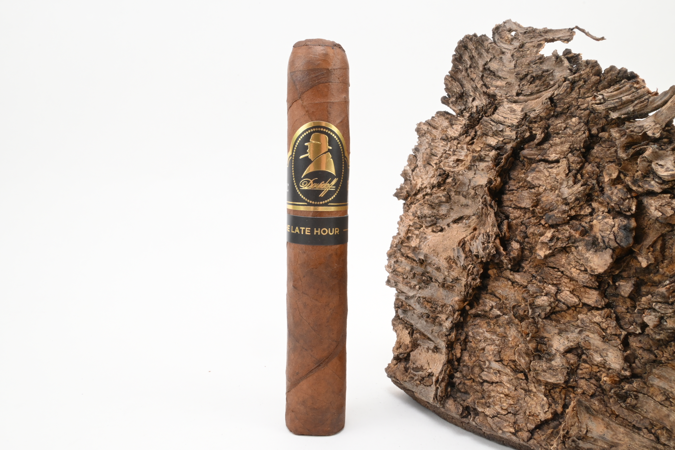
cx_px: 338
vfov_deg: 43.6
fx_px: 562
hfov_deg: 61.9
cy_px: 225
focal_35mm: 30
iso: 640
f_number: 22
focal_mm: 20
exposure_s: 1/15
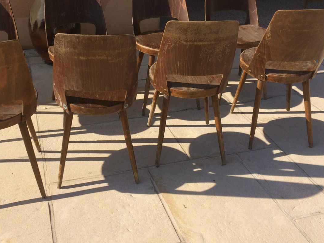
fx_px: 421
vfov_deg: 31.9
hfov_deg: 41.9
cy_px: 80
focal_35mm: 45
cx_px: 133
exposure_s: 1/2283
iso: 40
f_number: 2.2
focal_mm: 4.12
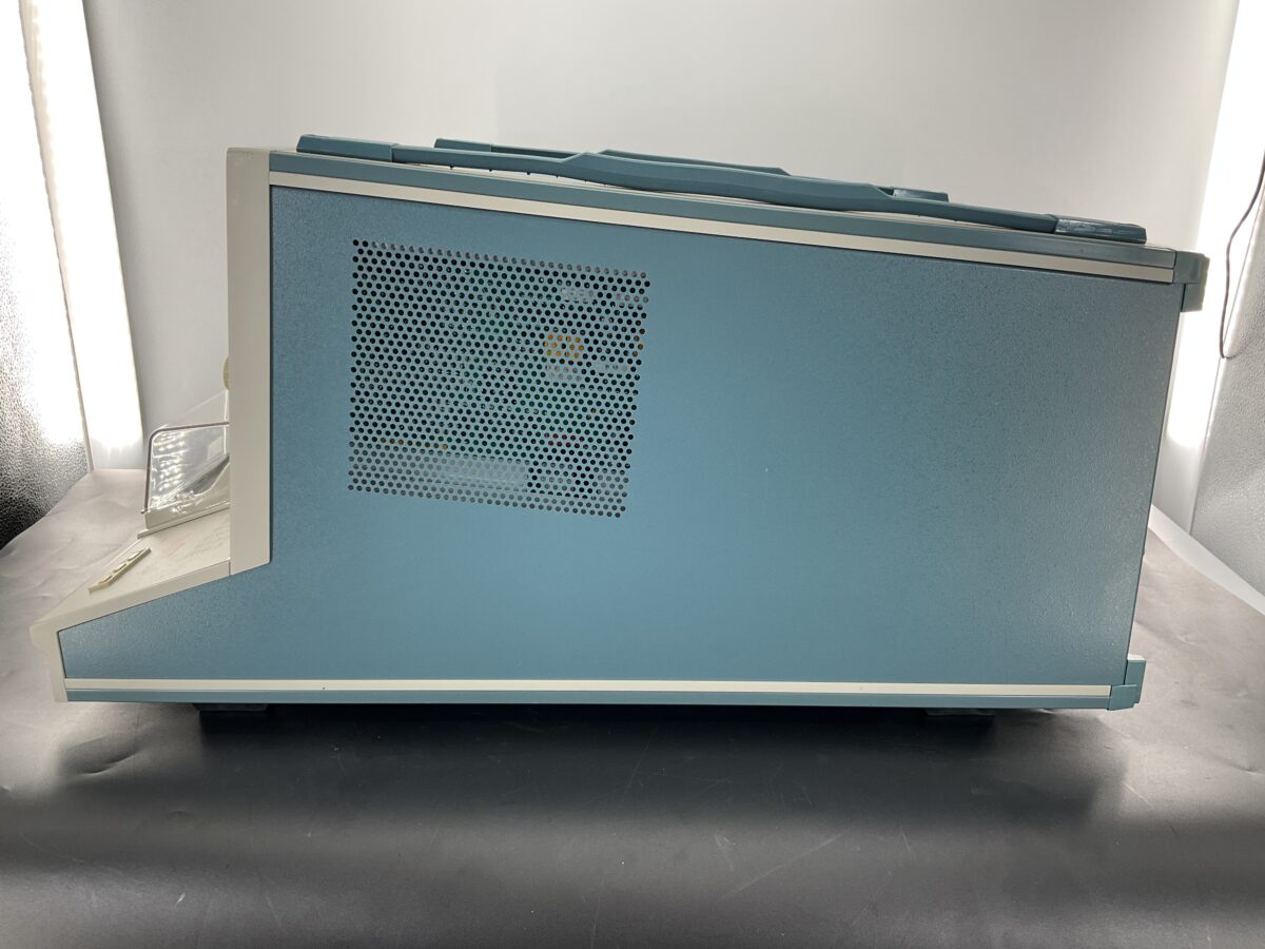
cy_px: 474
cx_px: 632
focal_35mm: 29
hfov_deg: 61.7
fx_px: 1060
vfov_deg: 48.2
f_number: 1.8
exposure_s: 1/100
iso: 20
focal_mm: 3
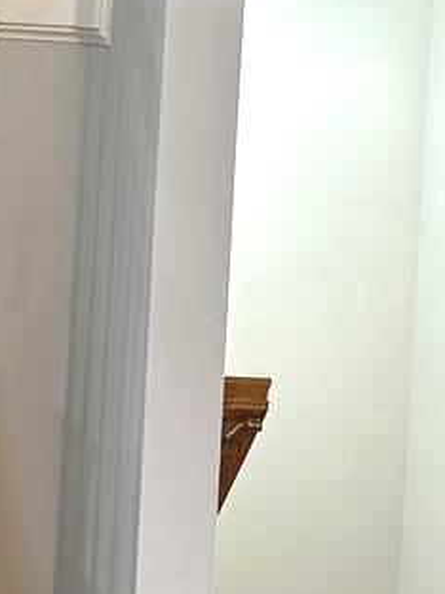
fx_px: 2194
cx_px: -68
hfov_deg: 11.4
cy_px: 129
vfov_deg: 15.3
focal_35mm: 128
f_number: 1.5
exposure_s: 1/60
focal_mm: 5.7
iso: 100
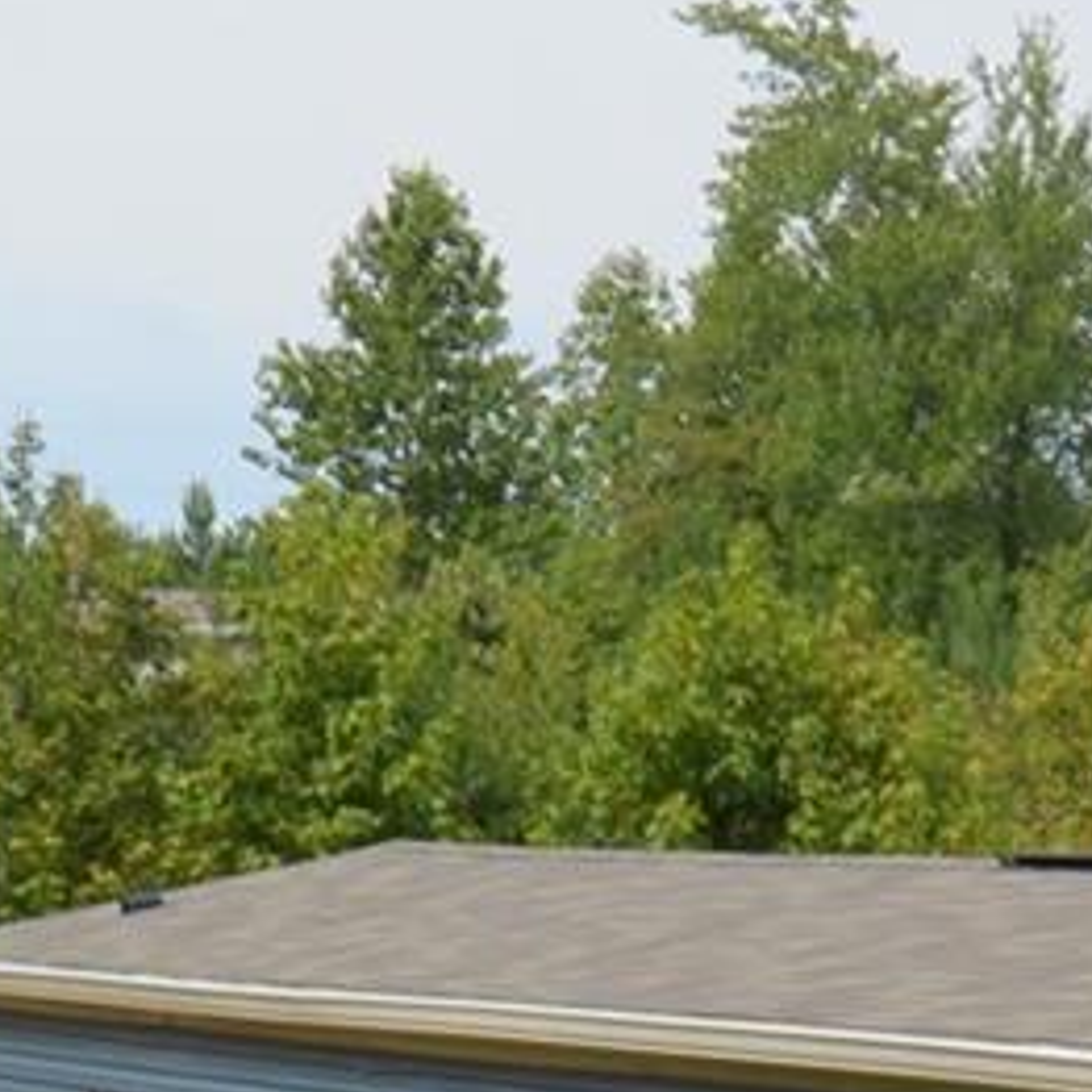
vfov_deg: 7.2
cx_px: 1546
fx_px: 8530
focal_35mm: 239
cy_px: 1540
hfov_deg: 7.2
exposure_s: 1/250
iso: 100
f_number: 8
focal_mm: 24
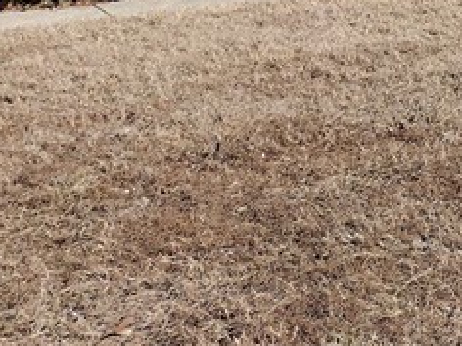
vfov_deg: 11.8
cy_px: -262
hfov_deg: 14.7
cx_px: 838
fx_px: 1562
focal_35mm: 117
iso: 100
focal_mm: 4.71
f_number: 1.7
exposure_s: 1/2976
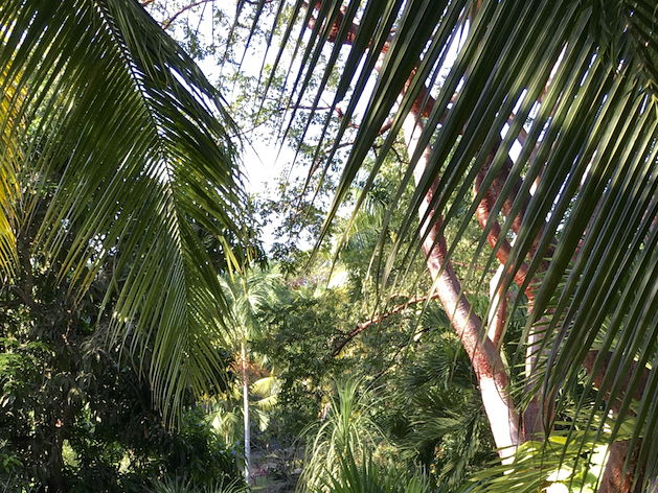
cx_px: 251
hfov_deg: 32.6
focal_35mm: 59
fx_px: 1122
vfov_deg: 23.8
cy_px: 485
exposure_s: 1/133
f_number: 2.2
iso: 25
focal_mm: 4.15
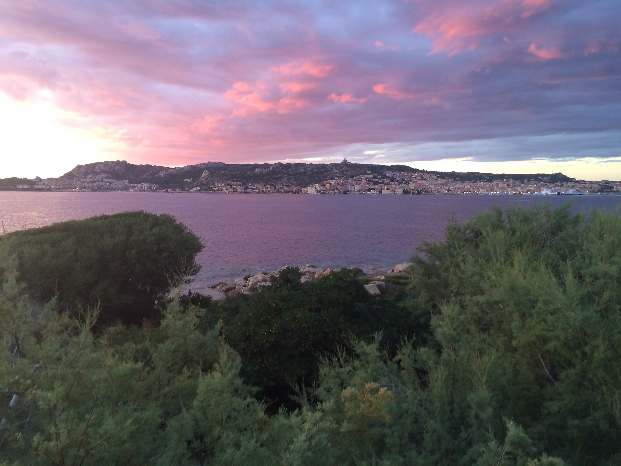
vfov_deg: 48.2
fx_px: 520
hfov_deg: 61.7
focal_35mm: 29
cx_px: 310
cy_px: 233
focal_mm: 4.15
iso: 100
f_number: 2.2
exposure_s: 1/33
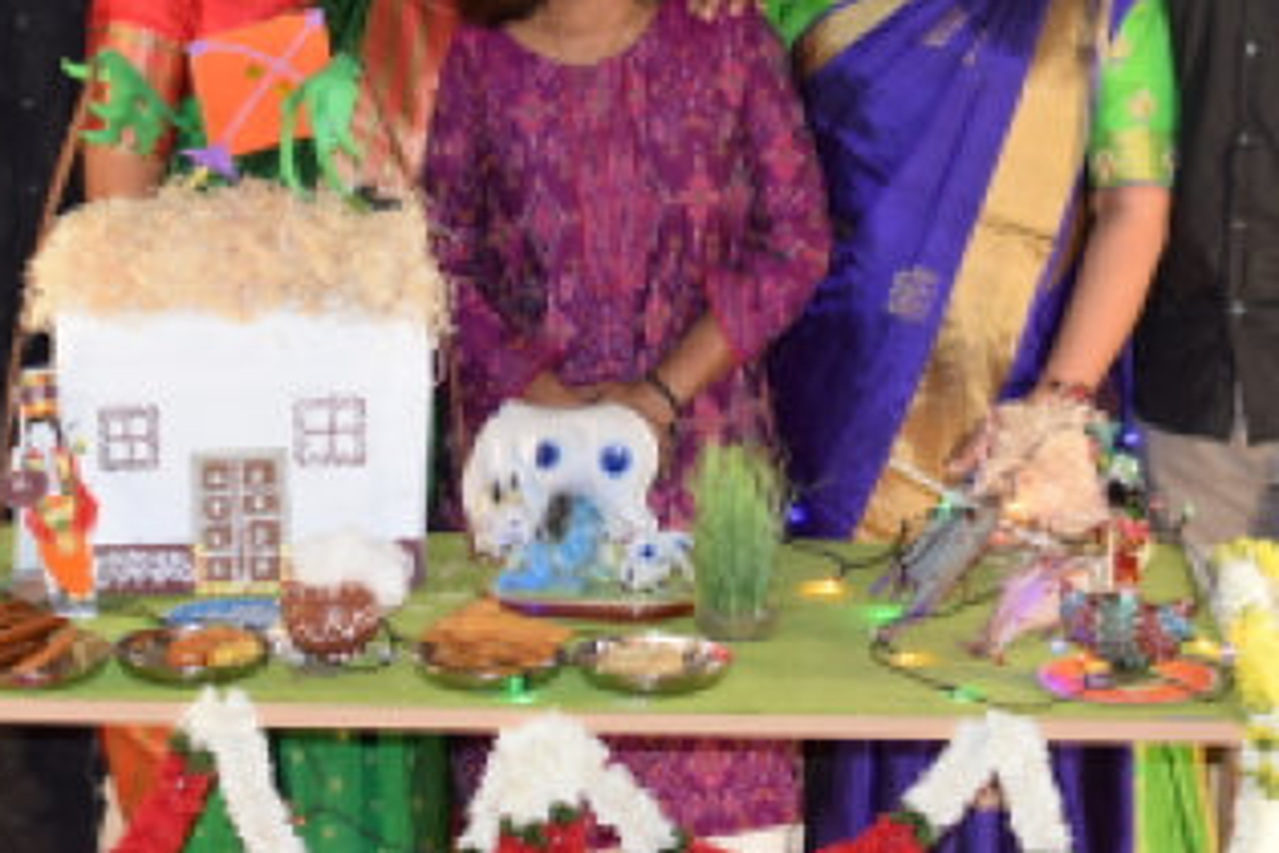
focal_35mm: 100
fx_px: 3551
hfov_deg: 20.4
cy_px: 122
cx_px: 579
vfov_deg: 13.6
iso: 800
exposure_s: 1/80
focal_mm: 35
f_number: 4.5
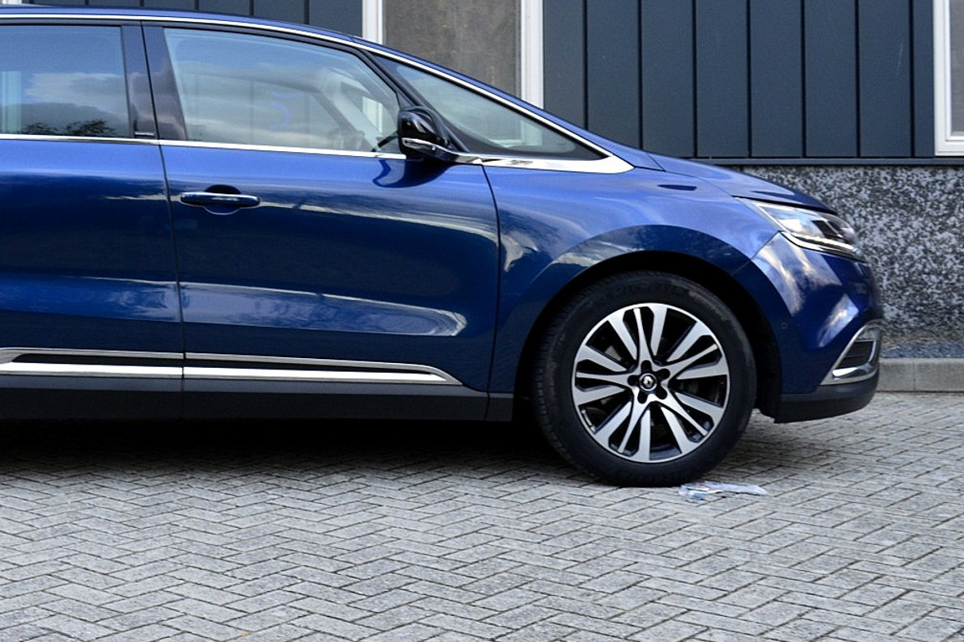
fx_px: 1553
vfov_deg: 23.2
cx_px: 201
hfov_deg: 33.6
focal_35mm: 58
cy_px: 189
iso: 800
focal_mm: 24
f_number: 6.3
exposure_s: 1/60
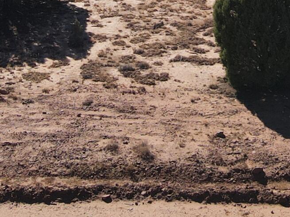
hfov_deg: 17.6
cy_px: -163
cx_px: 267
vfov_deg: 12.4
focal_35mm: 110
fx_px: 921
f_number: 2.8
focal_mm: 4.5
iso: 100
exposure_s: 1/640
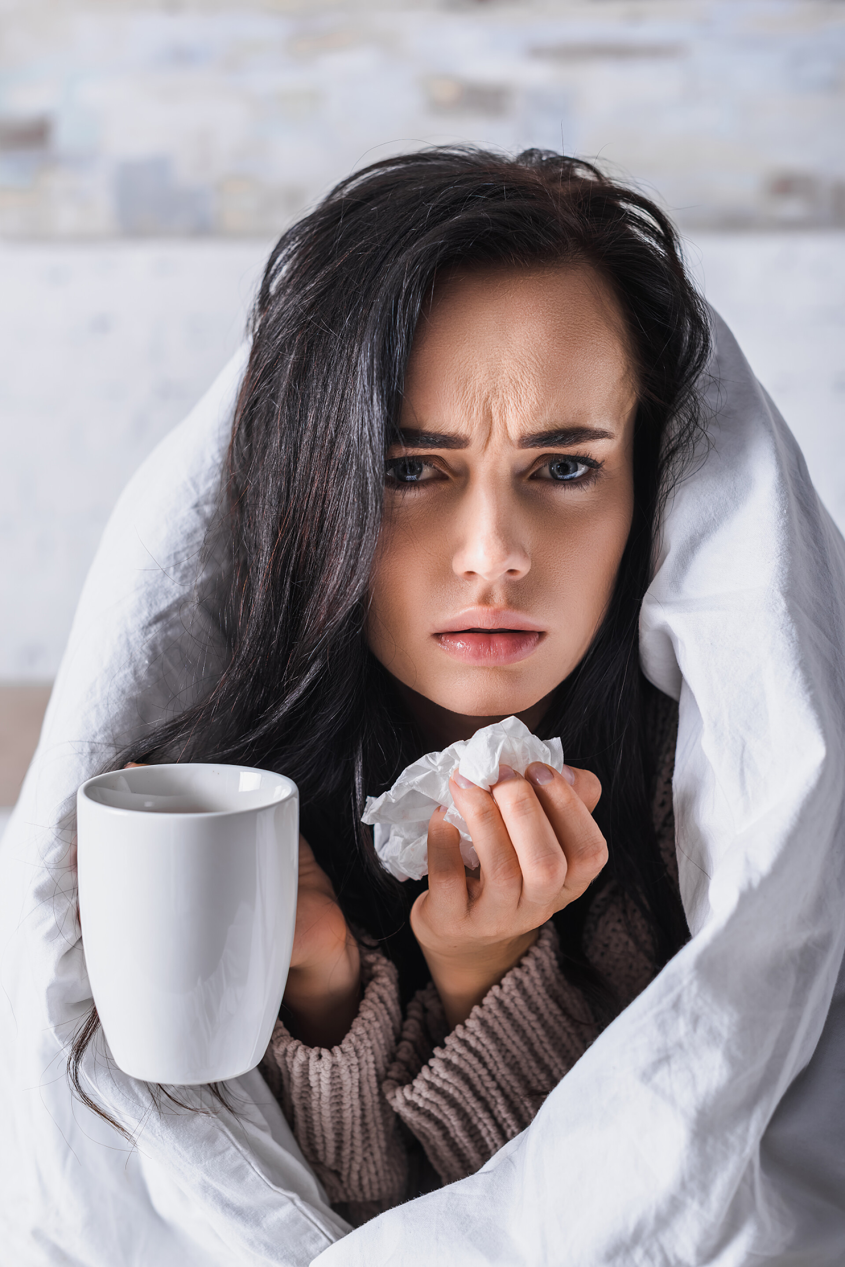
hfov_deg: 27.0
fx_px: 1759
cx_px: 422
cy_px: 634
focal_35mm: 50
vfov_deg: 39.6
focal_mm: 50
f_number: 4
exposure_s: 1/200
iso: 64
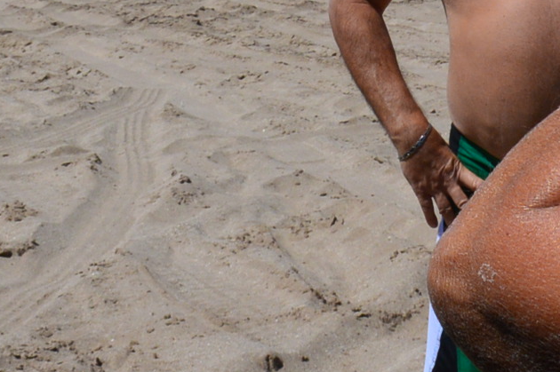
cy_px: -100
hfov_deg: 15.7
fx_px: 2005
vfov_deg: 10.4
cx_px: 489
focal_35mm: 129
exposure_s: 1/500
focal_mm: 18
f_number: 11
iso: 250
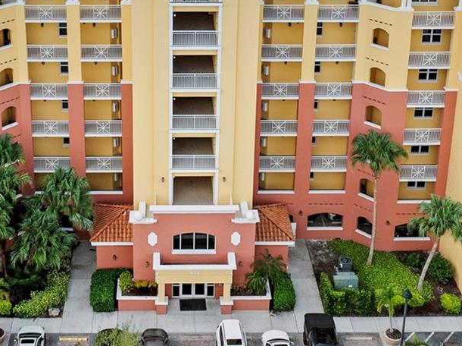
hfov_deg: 30.6
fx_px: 840
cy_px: -2
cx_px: 171
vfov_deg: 22.3
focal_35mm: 63
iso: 230
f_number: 2.8
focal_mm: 12.29
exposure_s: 1/1250
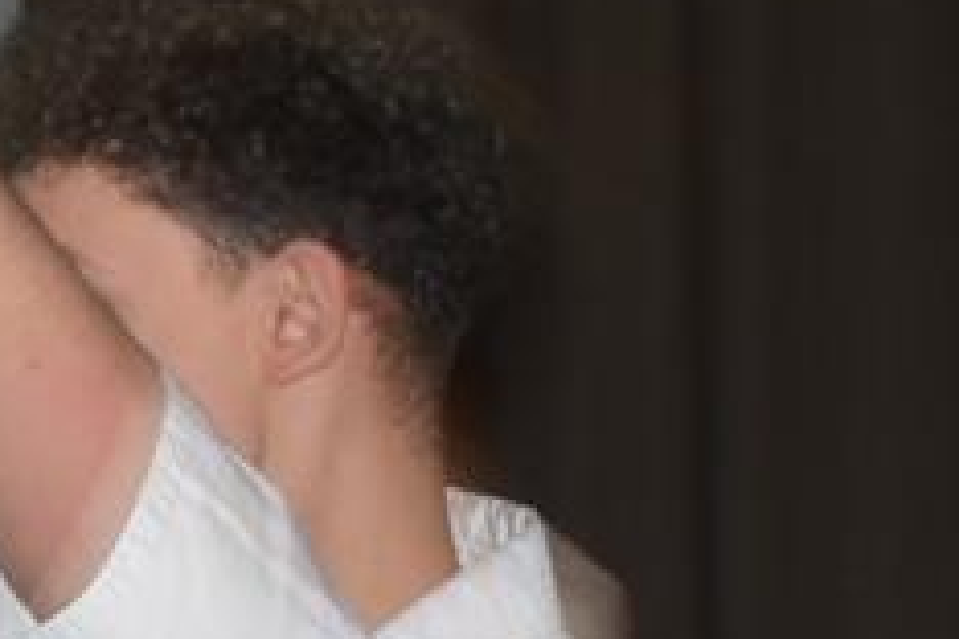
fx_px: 9216
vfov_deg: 3.9
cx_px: -1377
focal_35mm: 346
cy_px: 1354
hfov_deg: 5.7
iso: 360
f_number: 4
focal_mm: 30
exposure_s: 1/30
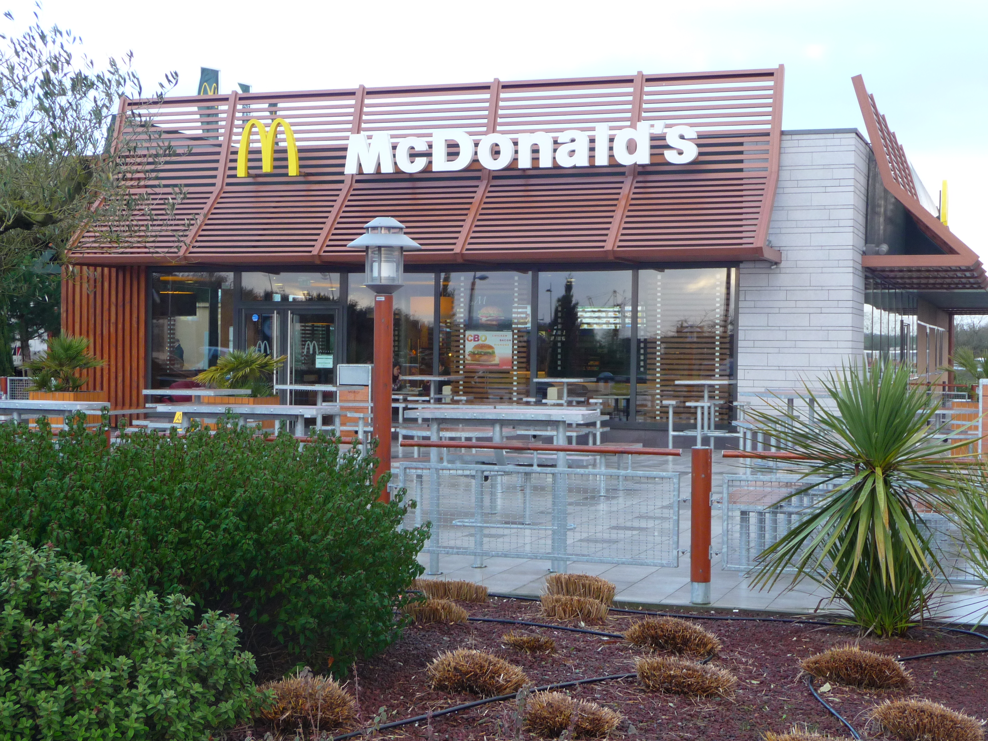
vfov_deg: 26.6
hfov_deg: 34.9
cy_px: 370
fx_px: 1570
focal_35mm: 55
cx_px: 494
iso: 160
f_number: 4.3
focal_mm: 9.3
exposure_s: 1/40
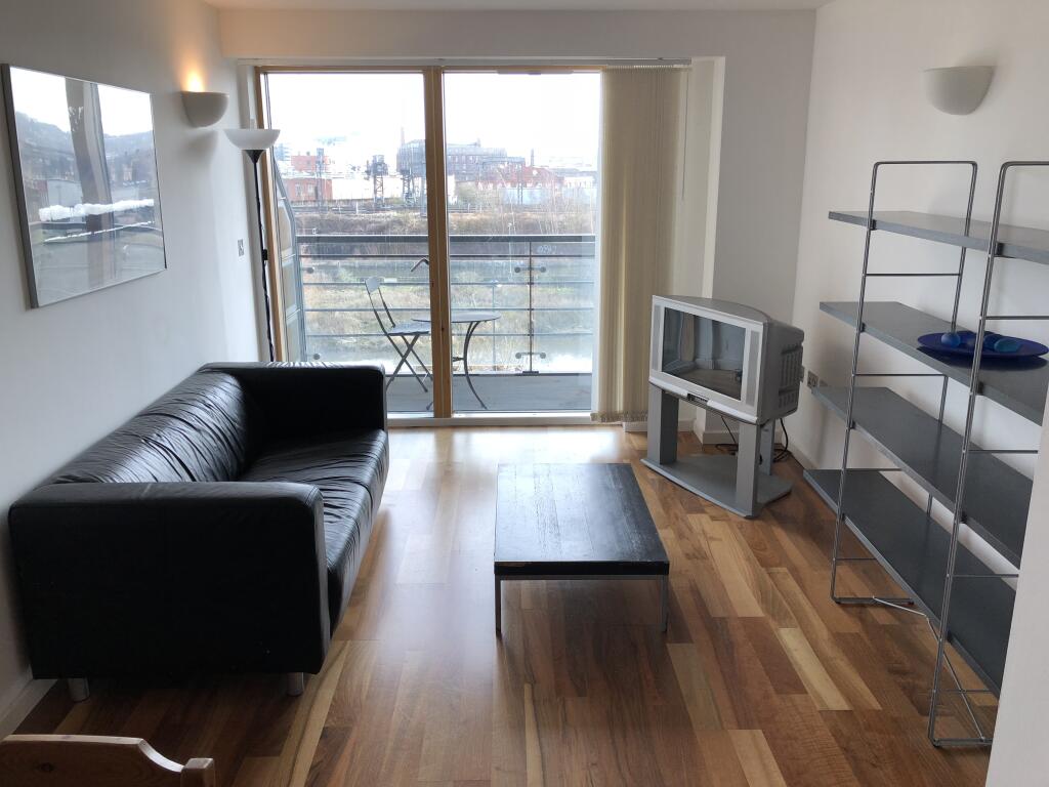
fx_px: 849
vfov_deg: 49.7
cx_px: 524
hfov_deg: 63.4
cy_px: 394
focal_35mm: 28
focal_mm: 4
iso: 20
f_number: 1.8
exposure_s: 1/100
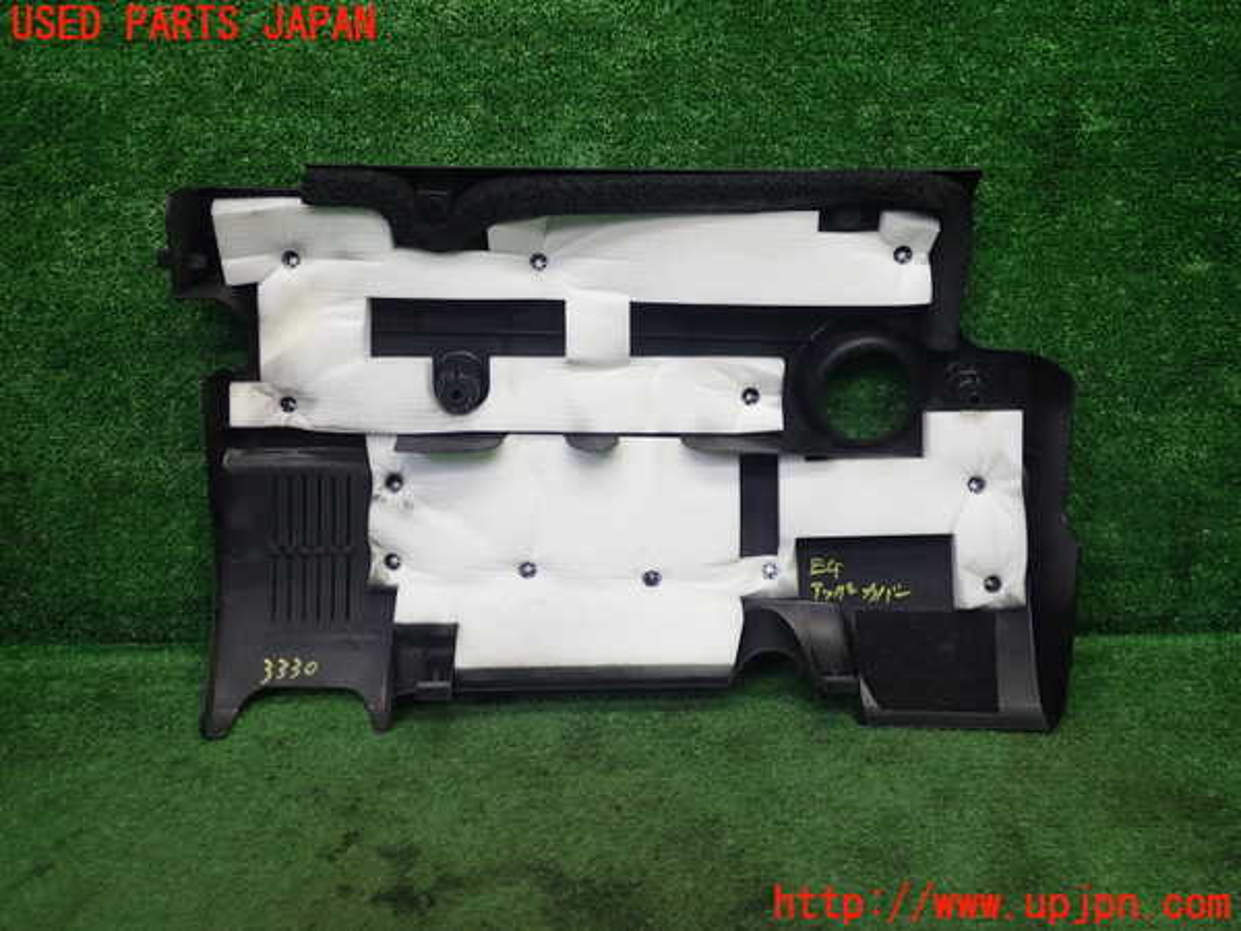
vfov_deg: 46.8
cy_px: 466
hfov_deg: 60.0
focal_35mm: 30
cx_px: 620
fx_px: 1076
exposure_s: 1/60
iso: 125
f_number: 2.3
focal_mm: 5.5
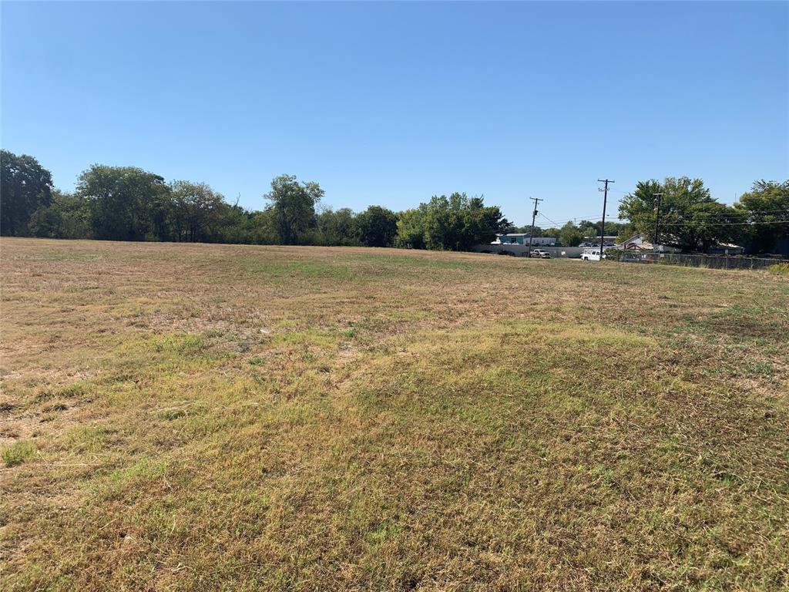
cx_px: 394
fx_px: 593
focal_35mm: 26
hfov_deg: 67.3
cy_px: 296
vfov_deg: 53.1
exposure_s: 1/3086
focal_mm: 4.25
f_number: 1.8
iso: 25
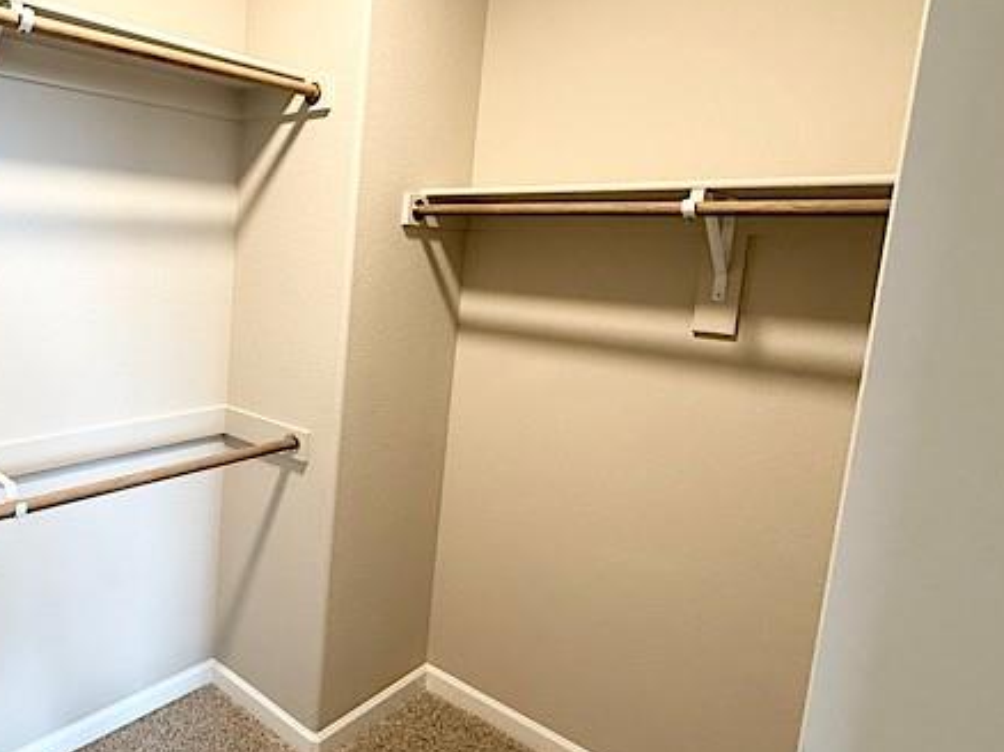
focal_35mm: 24
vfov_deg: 56.6
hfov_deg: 65.3
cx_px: 204
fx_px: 696
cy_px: 327
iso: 200
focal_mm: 2.22
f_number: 2.2
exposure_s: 1/60
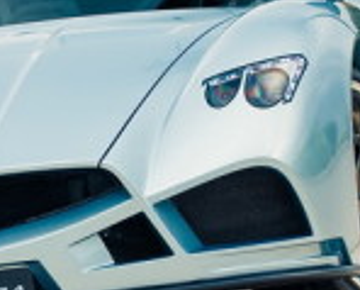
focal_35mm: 598
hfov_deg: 3.2
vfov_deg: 2.6
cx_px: -97
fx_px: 6383
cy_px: 194
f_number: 5
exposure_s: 1/60
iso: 100
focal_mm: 105
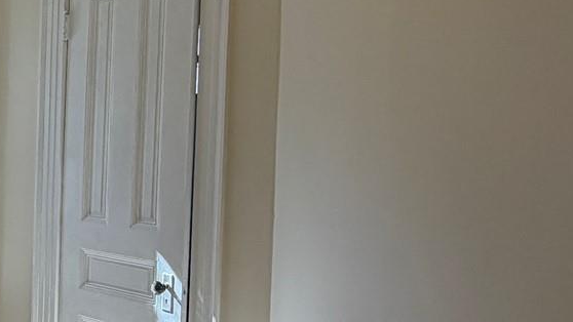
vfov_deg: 21.5
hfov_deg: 31.3
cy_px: 158
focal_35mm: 56
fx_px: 851
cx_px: -114
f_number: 2.2
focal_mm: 2.22
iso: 64
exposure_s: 1/120
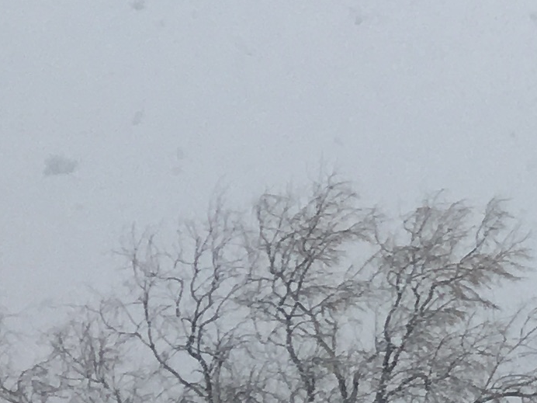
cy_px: -9
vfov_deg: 8.7
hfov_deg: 10.0
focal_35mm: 169
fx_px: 2622
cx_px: 1350
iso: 25
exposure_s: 1/950
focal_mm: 4.15
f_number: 2.2
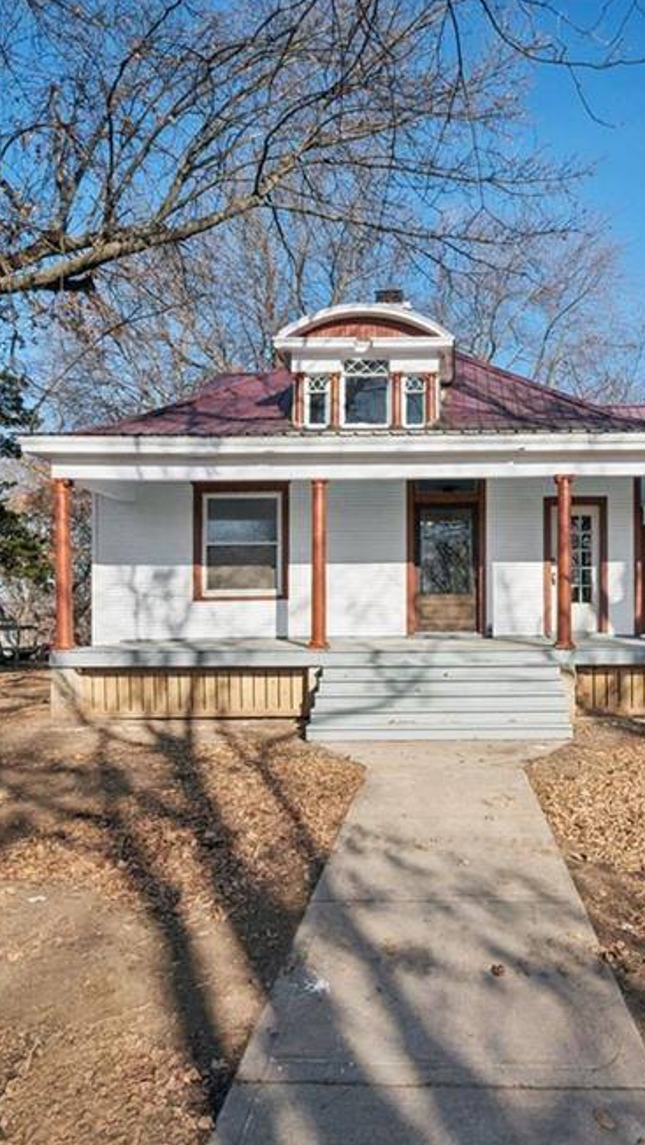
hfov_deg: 48.7
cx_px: 429
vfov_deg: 78.7
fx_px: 699
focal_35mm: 23
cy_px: 593
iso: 640
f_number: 6.3
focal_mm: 14
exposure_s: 1/6400
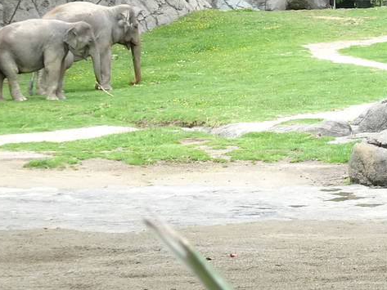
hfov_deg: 11.3
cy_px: -3
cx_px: 527
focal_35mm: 169
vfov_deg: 8.7
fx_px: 1890
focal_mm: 8.51
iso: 80
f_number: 4.5
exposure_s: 1/160
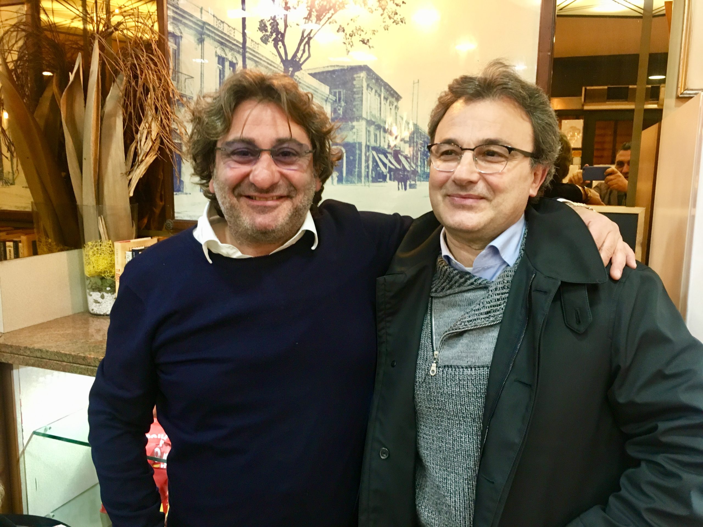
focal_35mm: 29
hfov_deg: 61.7
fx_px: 589
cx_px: 352
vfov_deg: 48.2
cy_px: 264
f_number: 2.2
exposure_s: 1/33
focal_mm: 4.15
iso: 160
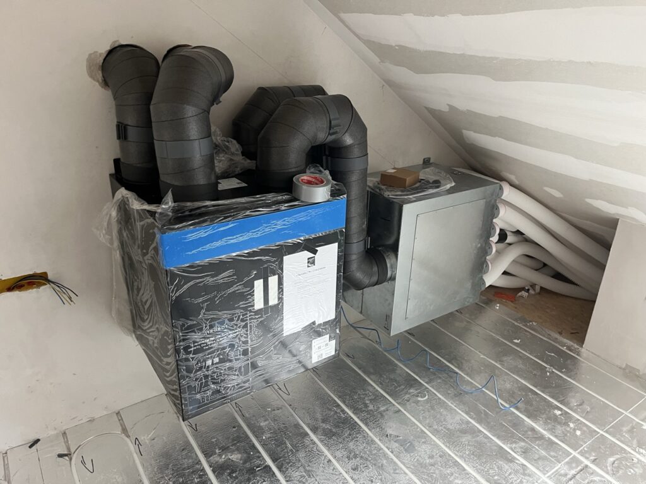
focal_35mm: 26
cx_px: 323
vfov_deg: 53.1
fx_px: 485
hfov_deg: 67.3
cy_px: 242
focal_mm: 5.1
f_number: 1.6
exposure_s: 1/60
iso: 250
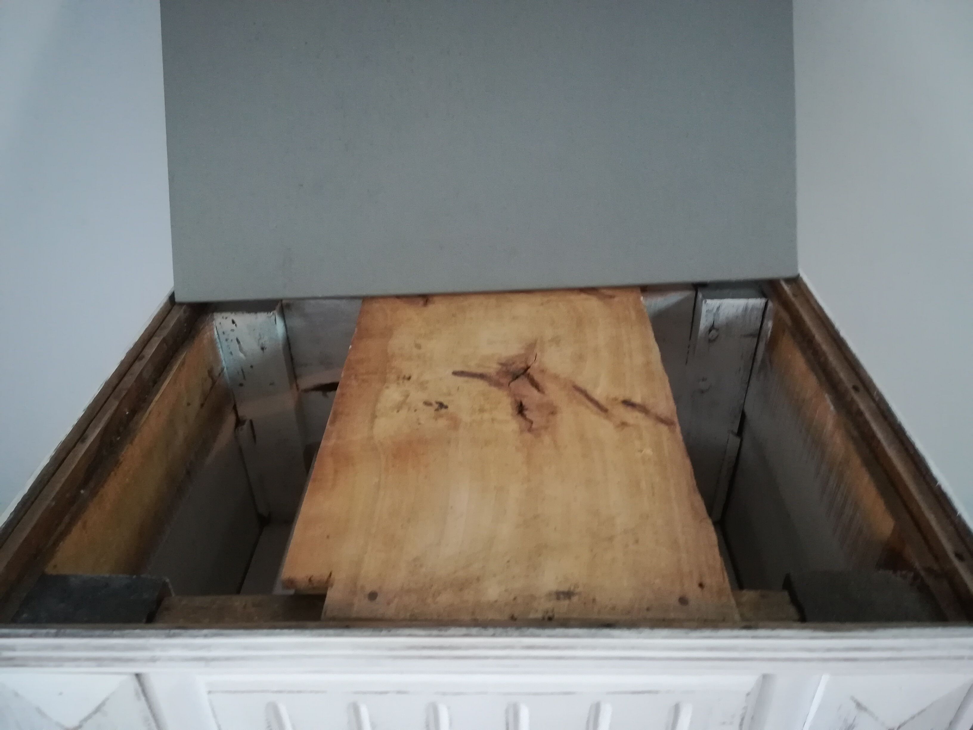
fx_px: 731
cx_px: 486
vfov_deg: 53.1
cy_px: 365
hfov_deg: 67.3
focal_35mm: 26
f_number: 2.2
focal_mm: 3.83
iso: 640
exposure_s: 1/14.3
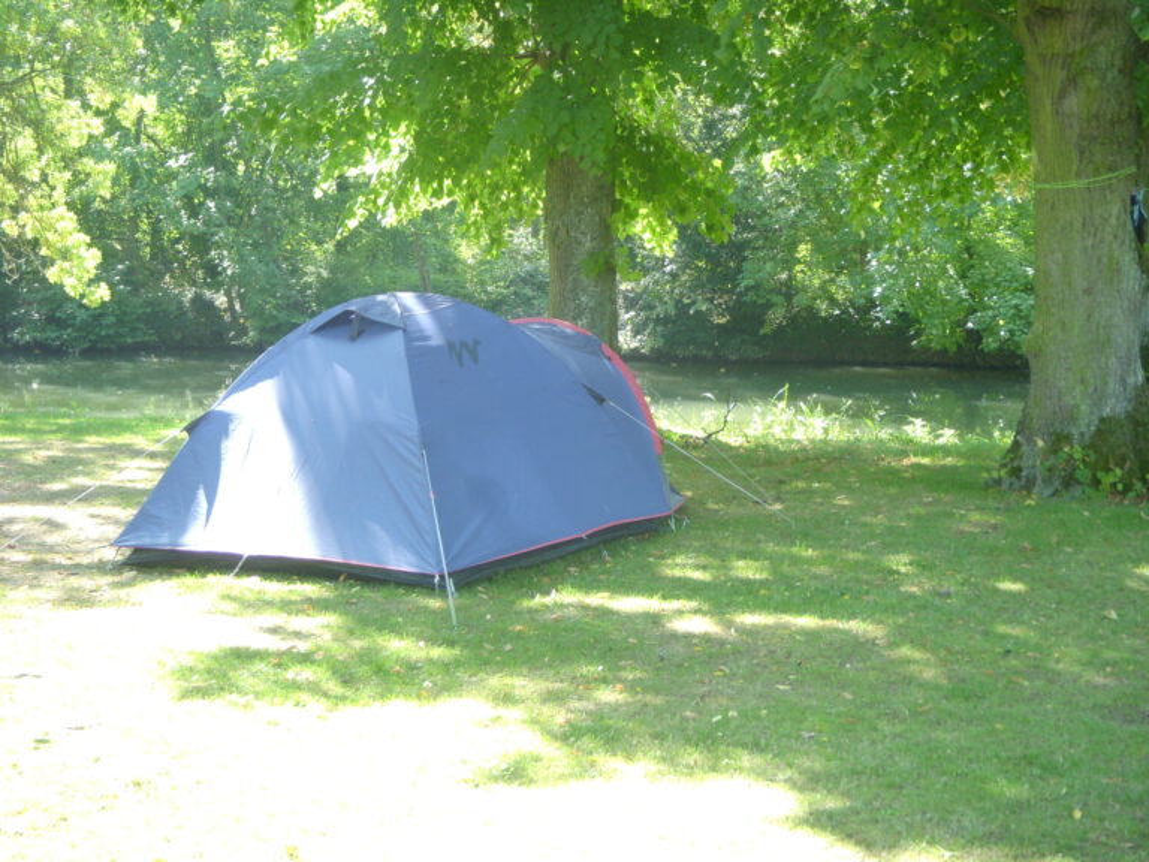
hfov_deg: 29.4
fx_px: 2191
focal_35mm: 66
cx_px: 574
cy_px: 431
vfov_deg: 22.3
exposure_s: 1/50
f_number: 3.7
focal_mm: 11
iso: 125
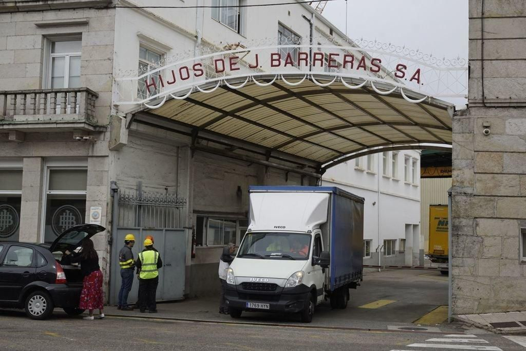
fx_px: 614
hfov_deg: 46.4
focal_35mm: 42
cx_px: 263
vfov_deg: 31.9
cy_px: 176
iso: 800
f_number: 8
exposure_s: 1/1000
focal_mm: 28
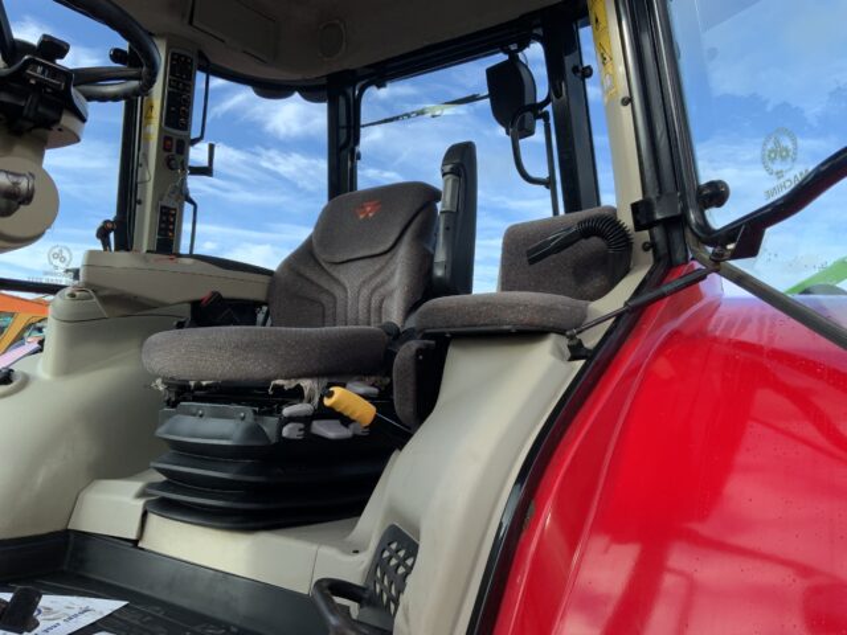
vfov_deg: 48.2
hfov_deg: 61.7
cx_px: 424
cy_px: 318
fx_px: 710
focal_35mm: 29
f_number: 1.8
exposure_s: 1/473
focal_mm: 3
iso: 16
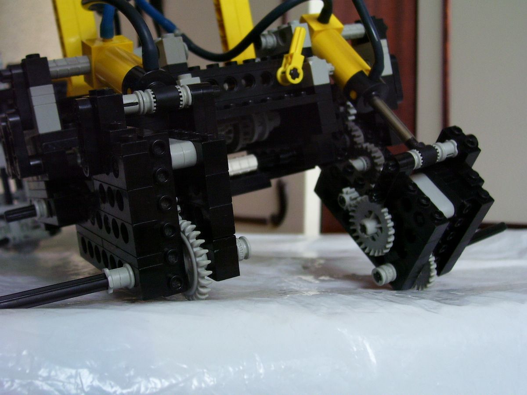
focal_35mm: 42
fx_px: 639
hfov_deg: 44.8
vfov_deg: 34.3
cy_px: 198
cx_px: 264
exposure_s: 1/8
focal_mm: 7
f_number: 3
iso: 160
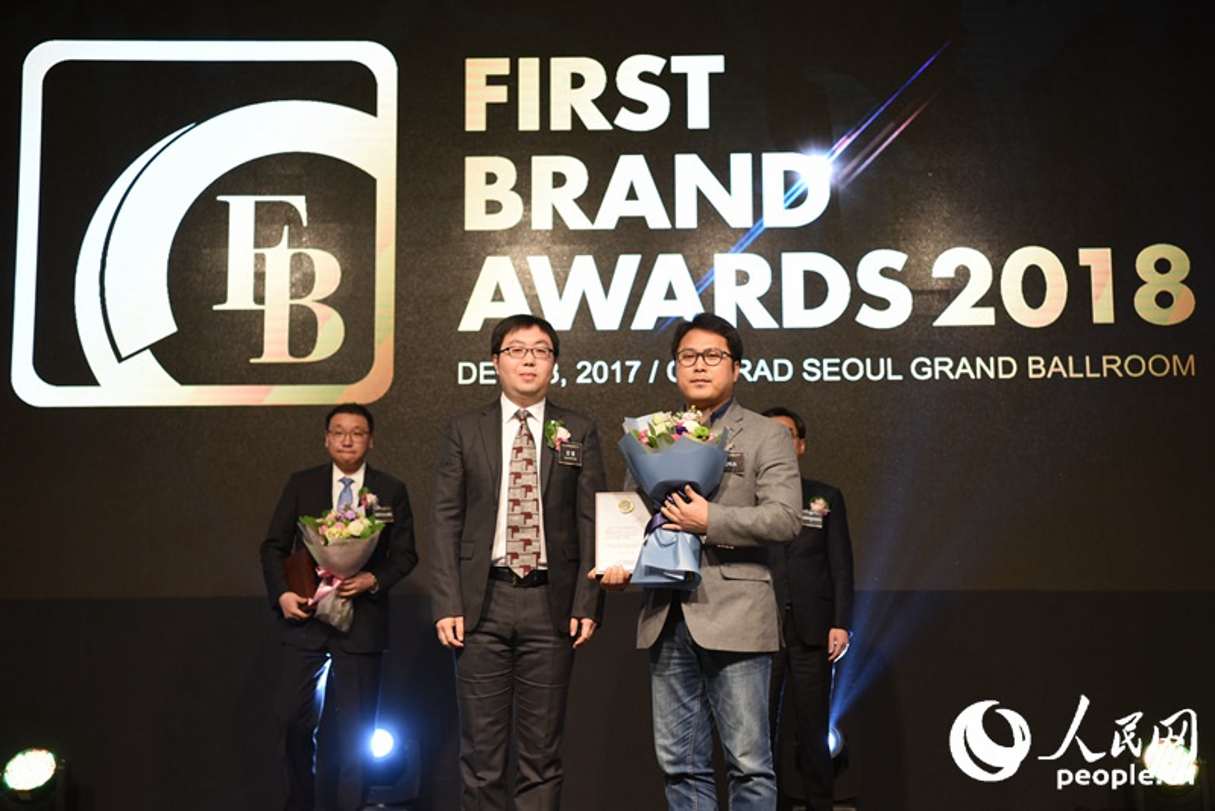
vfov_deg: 28.1
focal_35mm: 48
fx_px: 1620
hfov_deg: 41.1
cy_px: 406
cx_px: 608
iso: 800
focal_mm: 48
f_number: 2.8
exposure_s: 1/100
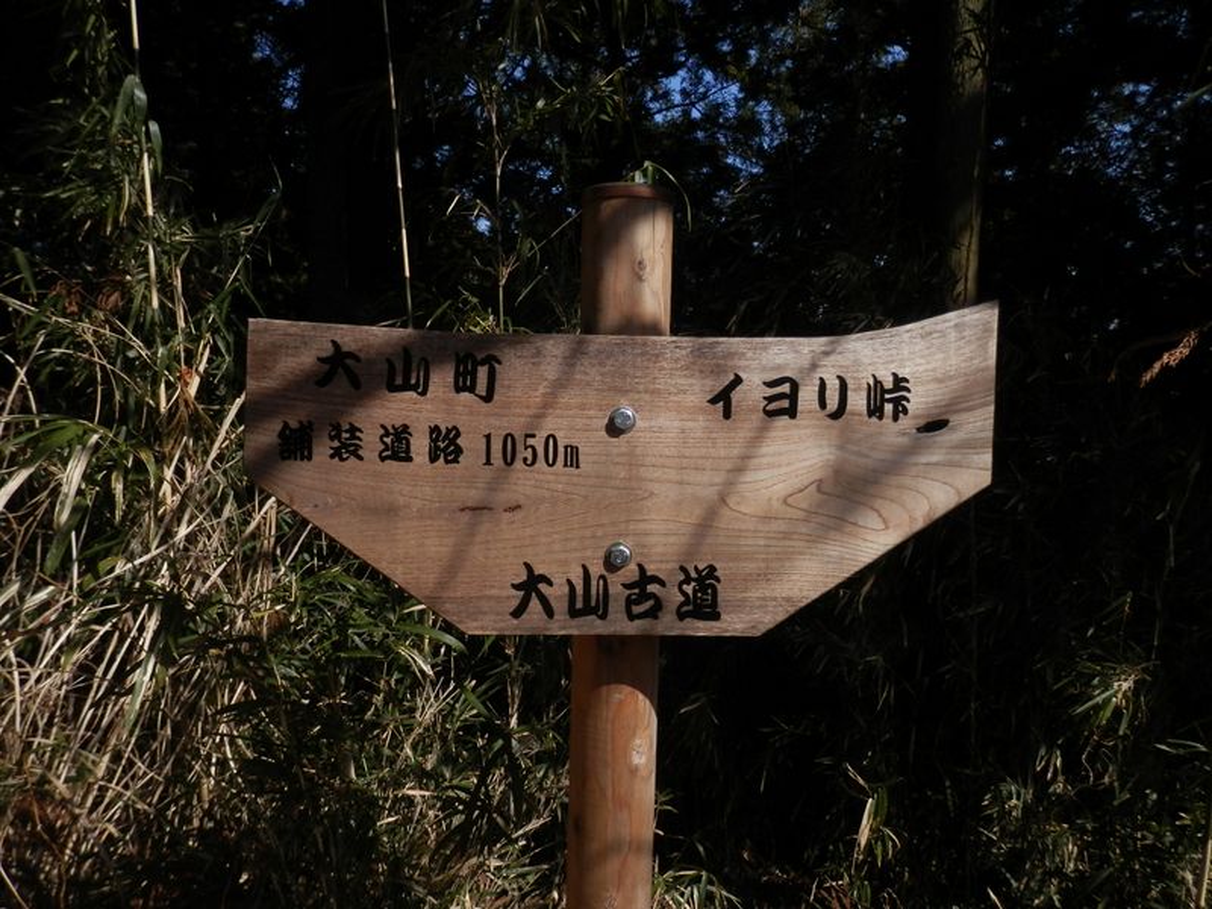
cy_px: 454
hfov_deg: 69.4
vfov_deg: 54.9
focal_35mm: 25
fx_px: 875
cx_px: 606
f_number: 8.7
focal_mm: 4.5
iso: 80
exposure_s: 1/200
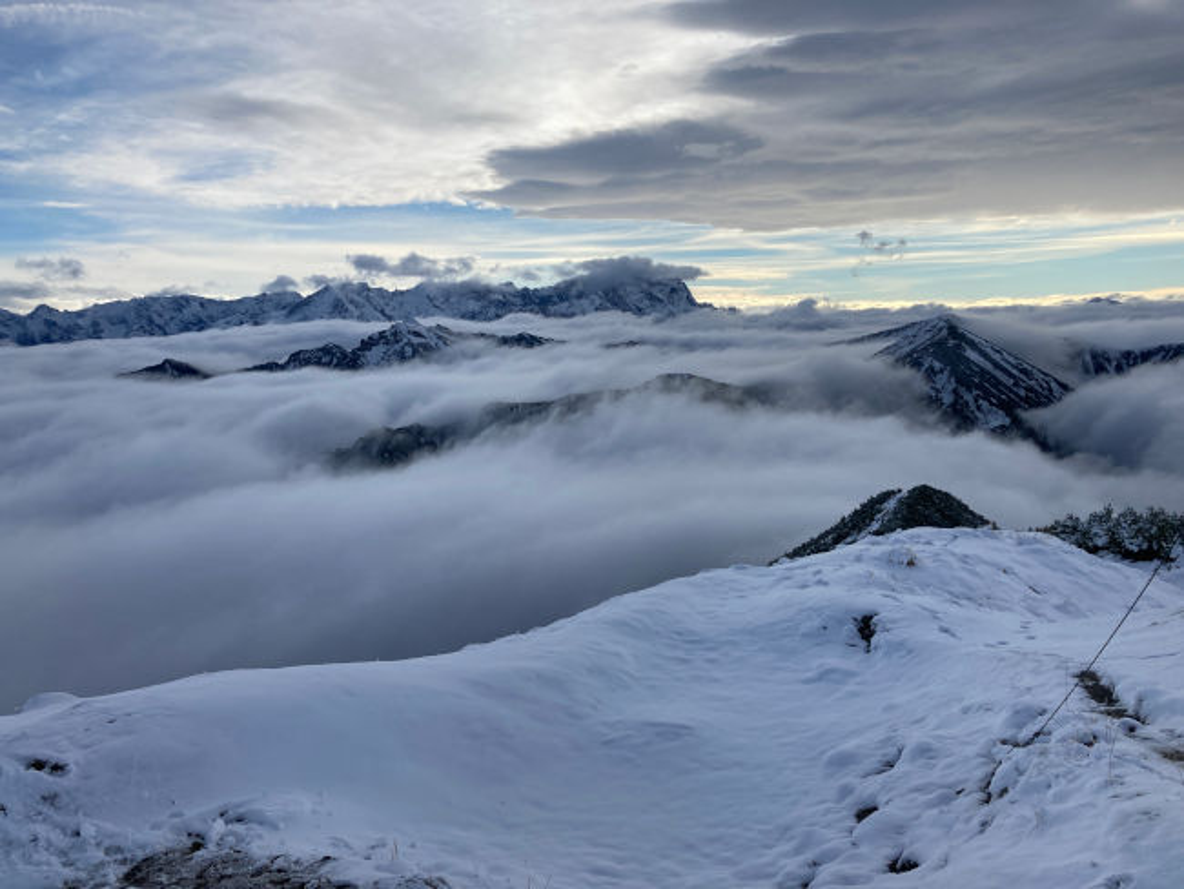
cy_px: 444
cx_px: 592
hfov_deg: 63.4
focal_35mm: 28
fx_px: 958
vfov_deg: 49.8
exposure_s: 1/3436
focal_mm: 3.99
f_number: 1.8
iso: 20
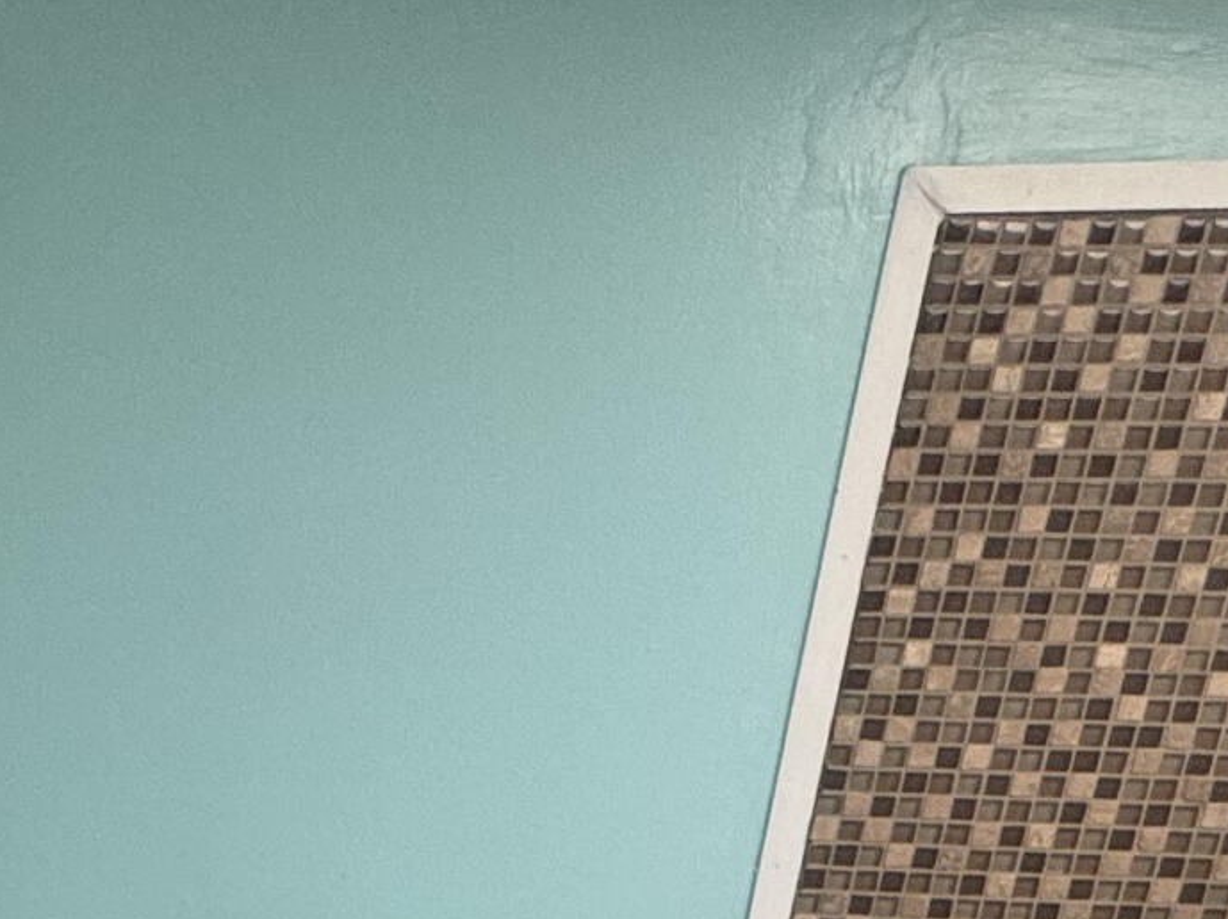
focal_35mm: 61
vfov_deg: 20.3
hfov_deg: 26.4
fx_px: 2163
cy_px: 1419
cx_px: -415
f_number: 2.2
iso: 125
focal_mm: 2.22
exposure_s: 1/99
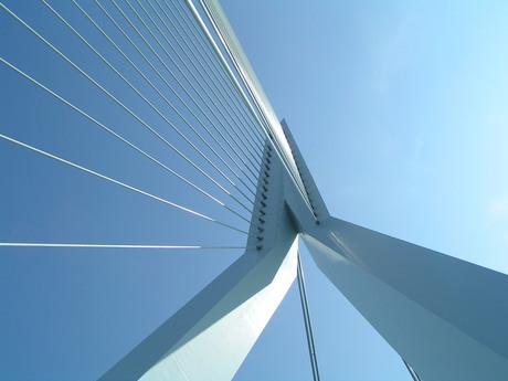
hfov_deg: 49.0
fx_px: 558
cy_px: 190
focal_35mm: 38
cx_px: 254
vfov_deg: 37.7
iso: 50
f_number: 5.6
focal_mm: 5.8
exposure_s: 1/800
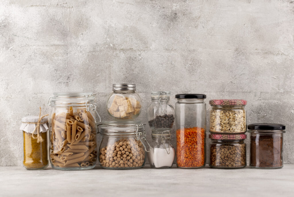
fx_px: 858
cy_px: 98
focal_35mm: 105
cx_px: 147
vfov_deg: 13.1
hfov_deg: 19.4
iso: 100
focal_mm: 105
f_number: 9
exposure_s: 1/100
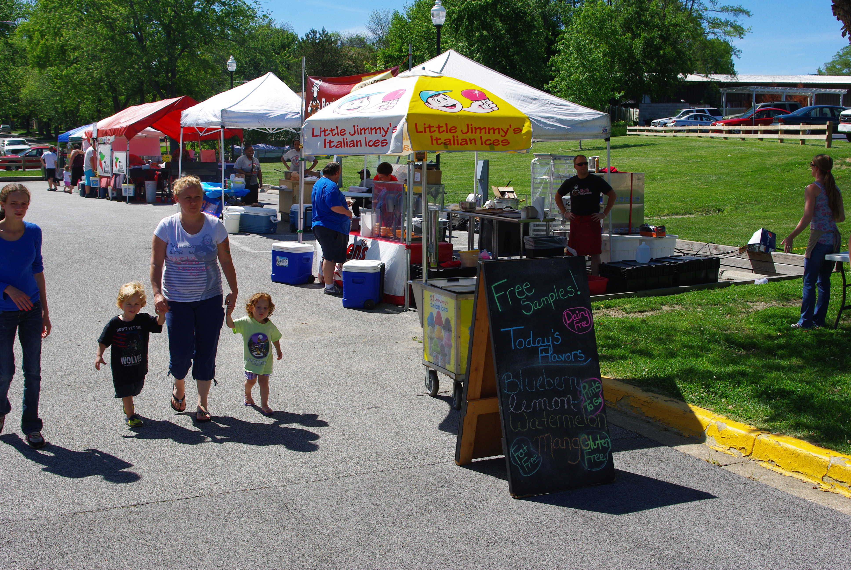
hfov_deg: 49.5
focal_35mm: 39
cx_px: 426
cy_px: 285
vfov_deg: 34.3
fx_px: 923
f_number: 8
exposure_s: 1/180
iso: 100
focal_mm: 26.25
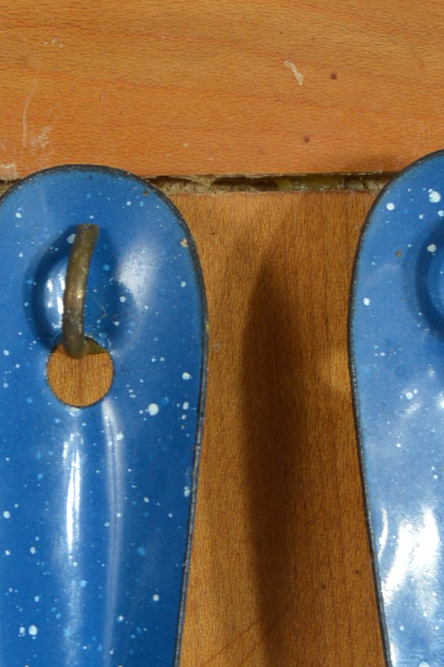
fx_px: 3701
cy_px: 797
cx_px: 103
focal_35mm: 200
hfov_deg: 6.9
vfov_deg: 10.1
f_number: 9
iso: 100
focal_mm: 42
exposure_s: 1/80
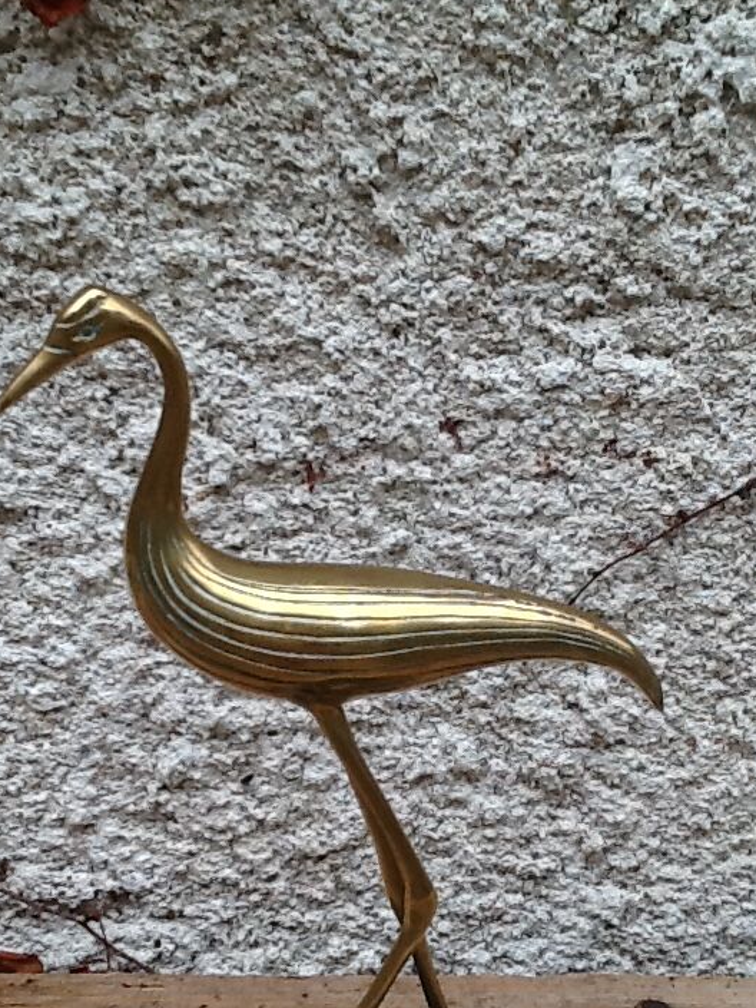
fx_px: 1747
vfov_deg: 32.0
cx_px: 417
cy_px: 630
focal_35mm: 60
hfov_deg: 24.4
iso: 40
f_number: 2.4
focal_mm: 2.03
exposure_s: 1/248
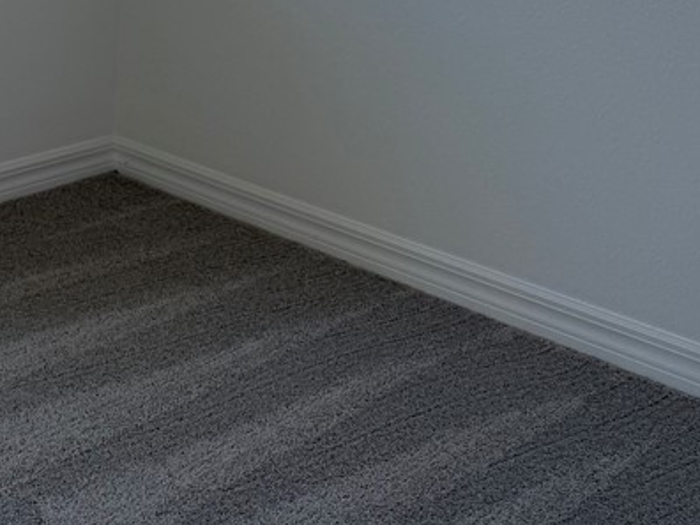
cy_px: -120
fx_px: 1254
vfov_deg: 21.8
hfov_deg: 27.0
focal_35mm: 62
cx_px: -171
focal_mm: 6.76
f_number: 1.78
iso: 80
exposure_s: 1/397
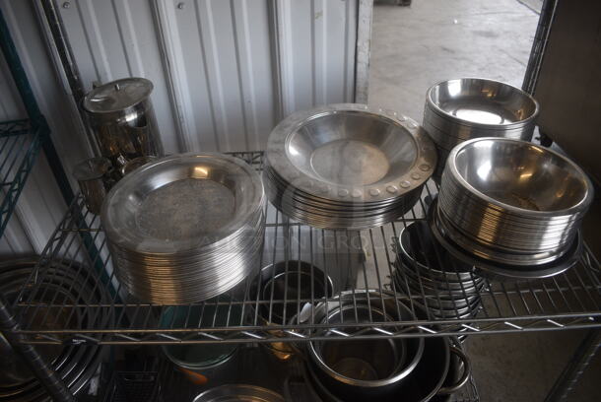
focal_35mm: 27
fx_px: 451
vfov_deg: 48.0
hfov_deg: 67.3
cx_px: 300
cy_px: 201
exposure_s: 1/250
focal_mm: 18
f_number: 4
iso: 400
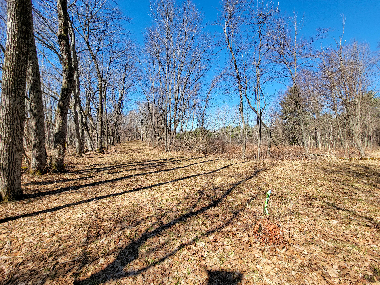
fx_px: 143
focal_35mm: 13
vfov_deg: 89.9
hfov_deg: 106.2
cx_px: 190
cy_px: 142
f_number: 2.2
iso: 50
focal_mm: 2.2
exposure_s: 1/900
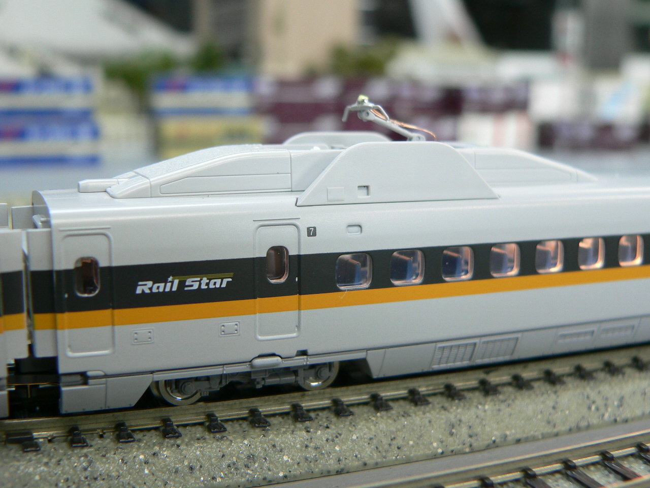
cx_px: 325
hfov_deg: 39.7
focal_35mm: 48
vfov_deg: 30.3
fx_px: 901
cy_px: 244
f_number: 2.8
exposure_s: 1/8
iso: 100
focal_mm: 7.9
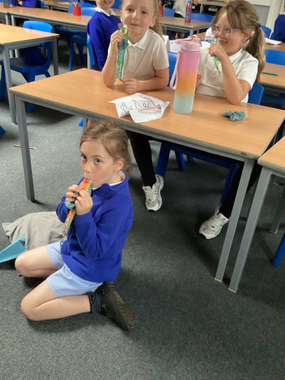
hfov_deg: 45.4
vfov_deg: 58.4
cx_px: 142
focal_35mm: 31
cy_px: 190
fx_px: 340
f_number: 2.4
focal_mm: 3.3
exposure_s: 1/30
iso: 400
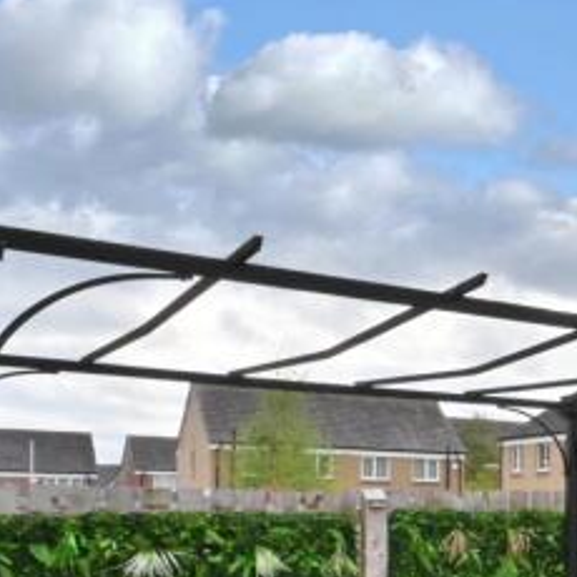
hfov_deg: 22.1
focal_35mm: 53
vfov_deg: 30.7
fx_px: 999
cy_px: 523
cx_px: 998
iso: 2500
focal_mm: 14
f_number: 22
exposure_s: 1/500
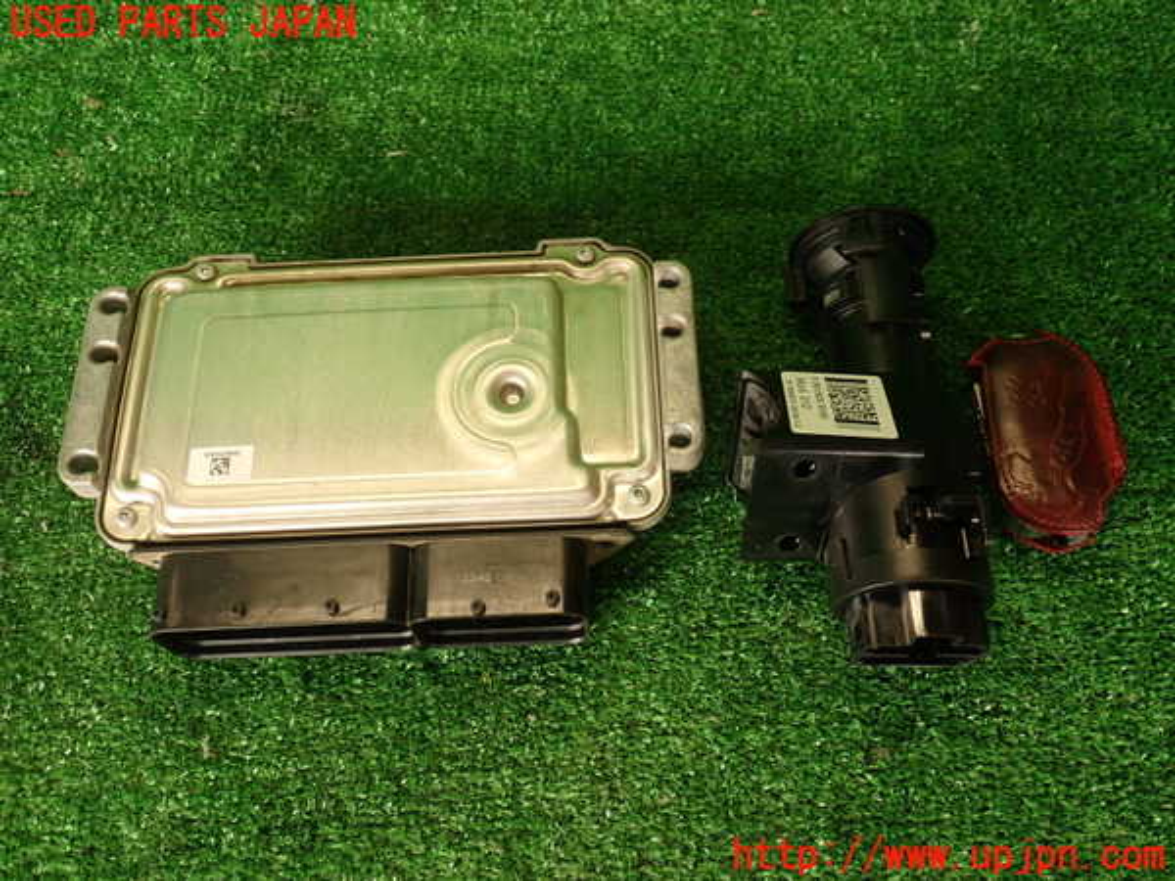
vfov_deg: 44.2
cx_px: 588
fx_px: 1086
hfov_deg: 56.8
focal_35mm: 32
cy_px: 440
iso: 160
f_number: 2.4
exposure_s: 1/60
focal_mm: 5.79
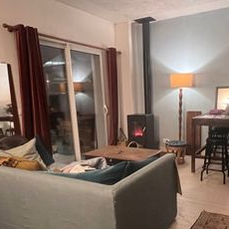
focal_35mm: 30
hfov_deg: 53.3
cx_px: 145
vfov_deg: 53.3
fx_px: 225
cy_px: 145
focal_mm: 1.57
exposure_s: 1/34
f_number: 1.8
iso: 800
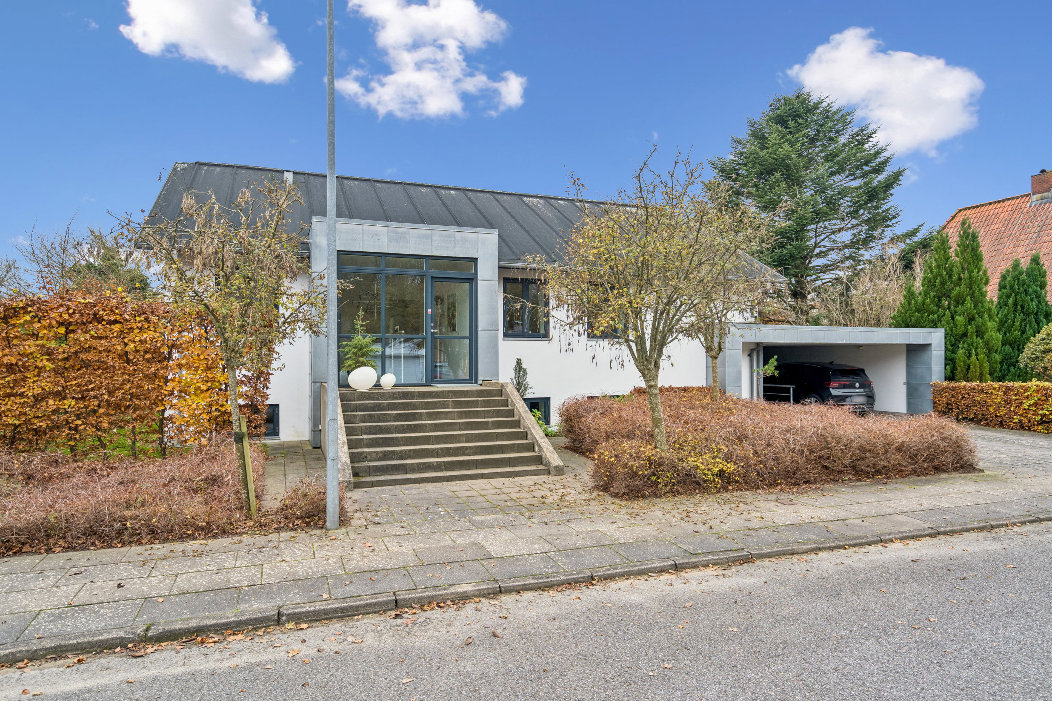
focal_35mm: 21
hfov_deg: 81.2
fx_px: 614
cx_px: 526
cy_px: 350
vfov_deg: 59.5
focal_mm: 21
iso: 250
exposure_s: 1/160
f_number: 5
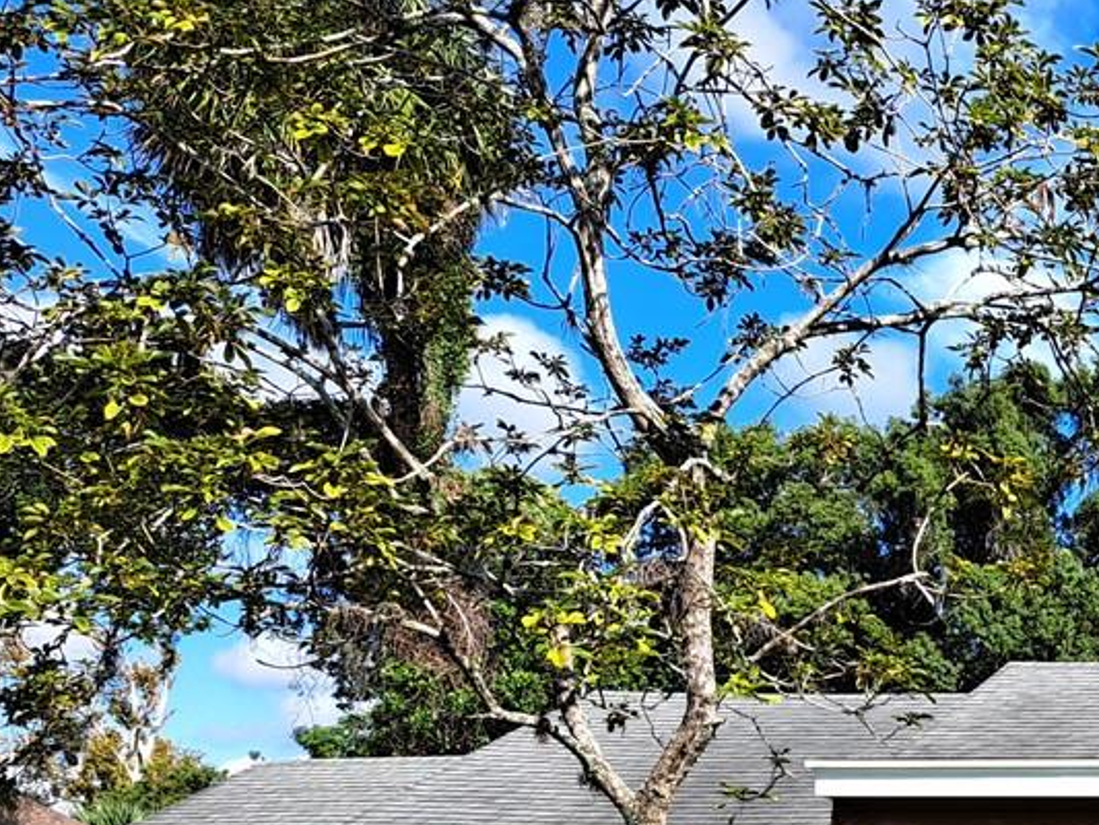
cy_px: 1068
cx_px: 1452
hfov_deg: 23.6
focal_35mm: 72
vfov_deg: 19.0
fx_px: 2286
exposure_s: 1/720
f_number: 1.8
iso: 50
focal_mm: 5.23
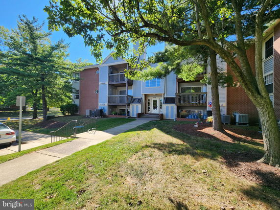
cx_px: 140
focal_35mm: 13
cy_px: 105
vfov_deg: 89.9
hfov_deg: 106.2
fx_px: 105
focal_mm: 2.2
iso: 50
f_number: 2.2
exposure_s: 1/738
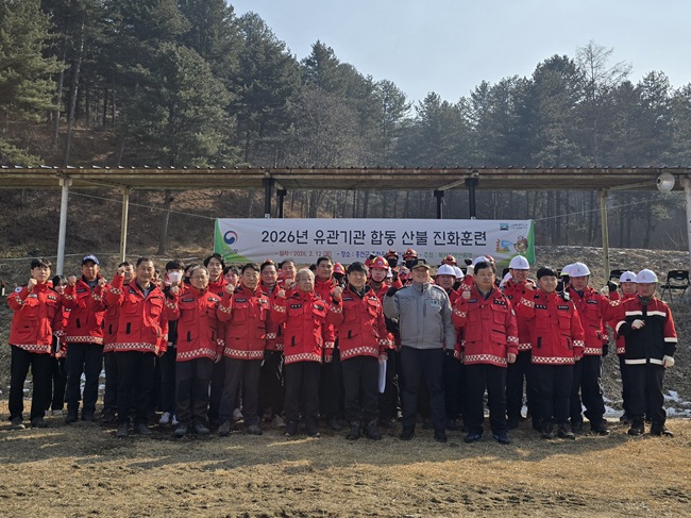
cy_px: 259
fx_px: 459
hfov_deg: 73.9
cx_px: 346
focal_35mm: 23
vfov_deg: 58.8
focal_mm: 6.3
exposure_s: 1/1429
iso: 12
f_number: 1.7
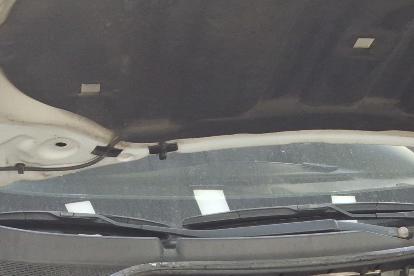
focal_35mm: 72
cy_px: 357
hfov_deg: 27.8
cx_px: 295
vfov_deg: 17.7
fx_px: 828
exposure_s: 1/60
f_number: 1.9
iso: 34
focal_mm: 2.91
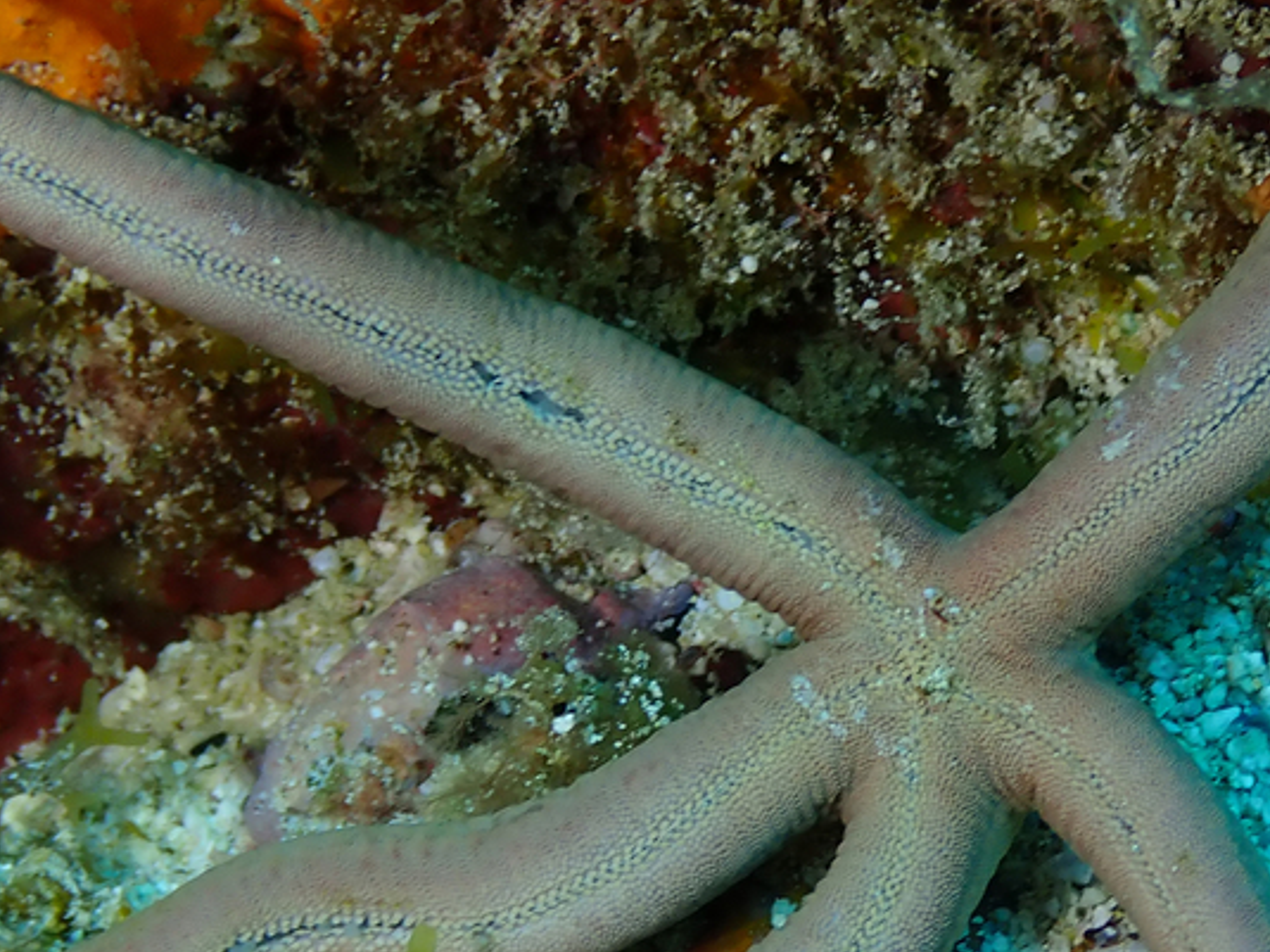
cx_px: 874
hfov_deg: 17.4
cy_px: 559
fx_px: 4145
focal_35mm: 113
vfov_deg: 13.1
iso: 100
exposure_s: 1/320
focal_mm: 9.61
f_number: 4.5
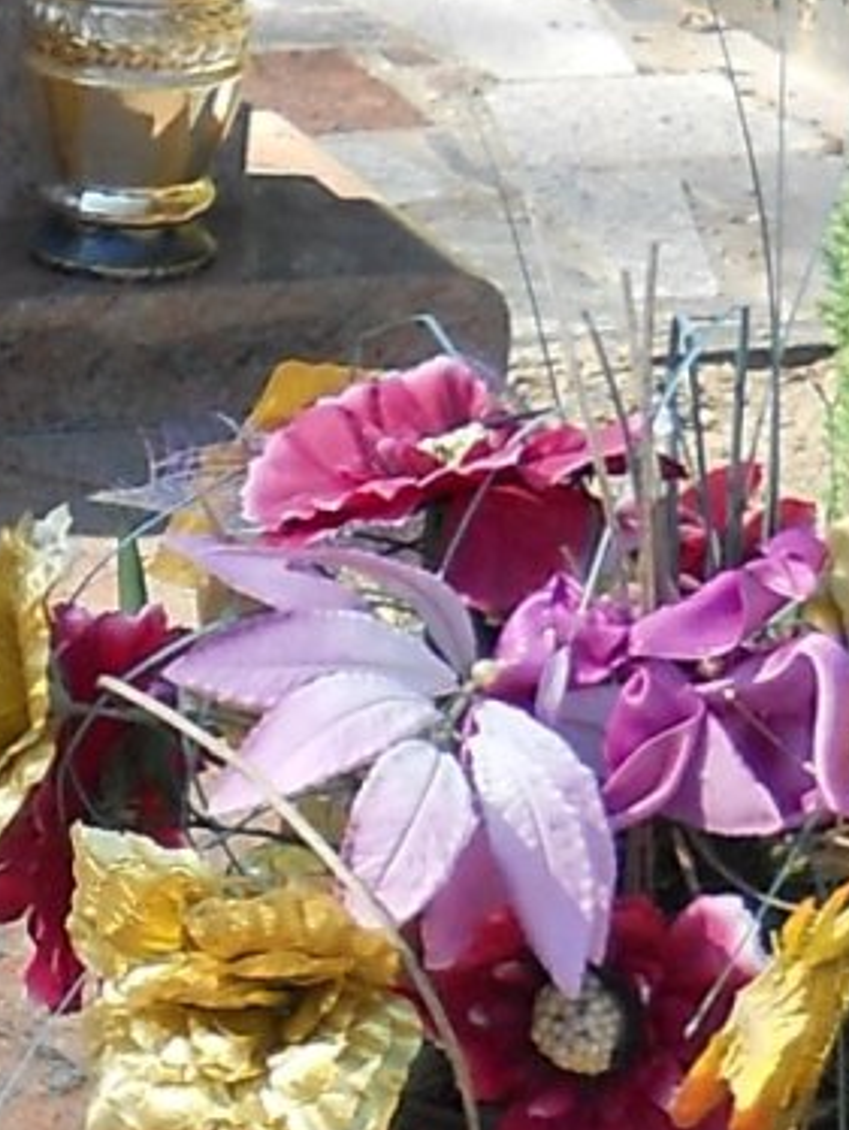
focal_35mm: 213
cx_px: -1133
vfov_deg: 9.3
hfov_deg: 6.7
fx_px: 6958
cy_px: 864
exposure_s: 1/250
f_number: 3.1
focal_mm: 6.72
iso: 80
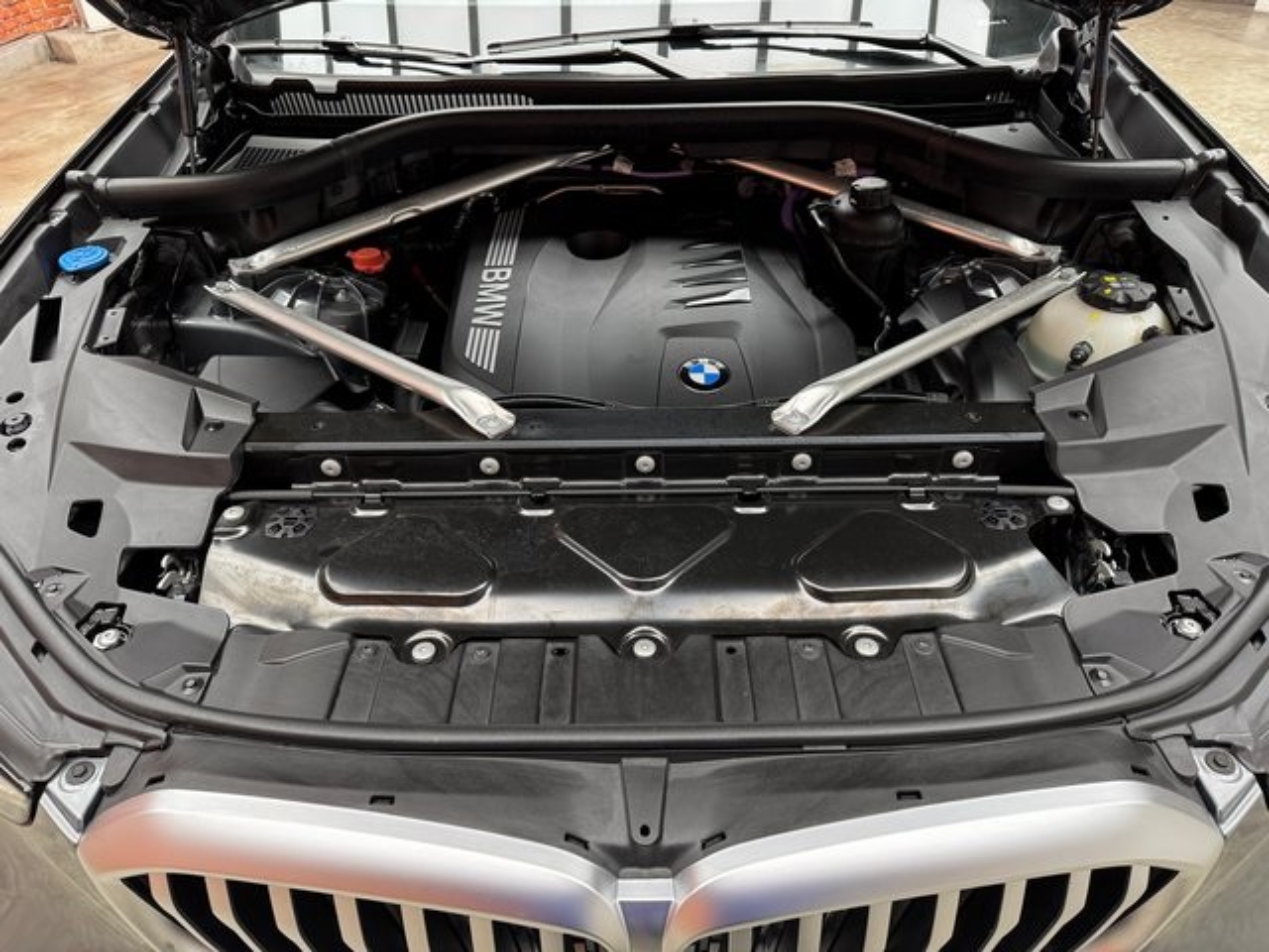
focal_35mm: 24
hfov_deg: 71.6
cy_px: 476
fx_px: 880
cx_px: 634
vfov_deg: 56.8
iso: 200
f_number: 1.78
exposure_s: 1/60
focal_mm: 6.76
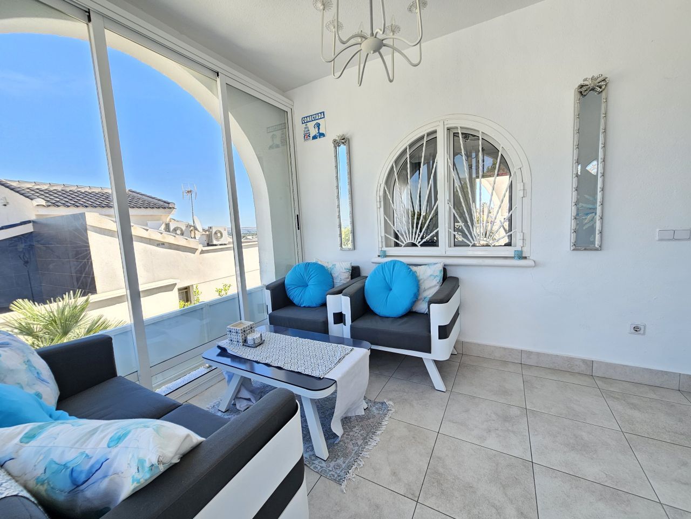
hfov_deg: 106.2
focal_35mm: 13
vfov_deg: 89.9
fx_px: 260
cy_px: 260
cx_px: 346
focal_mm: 2.2
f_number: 2.2
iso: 50
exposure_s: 1/140
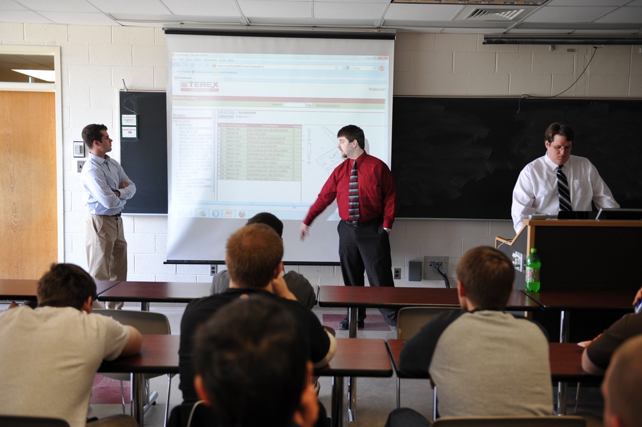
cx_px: 321
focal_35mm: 38
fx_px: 677
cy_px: 214
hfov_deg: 50.7
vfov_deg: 35.0
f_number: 3.2
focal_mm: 38
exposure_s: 1/50
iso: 200
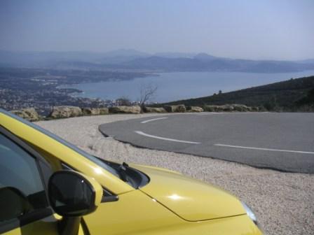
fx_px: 499
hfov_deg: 34.9
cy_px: 118
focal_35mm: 55
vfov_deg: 26.6
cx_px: 157
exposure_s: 1/250
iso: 50
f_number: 6.7
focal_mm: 8.6
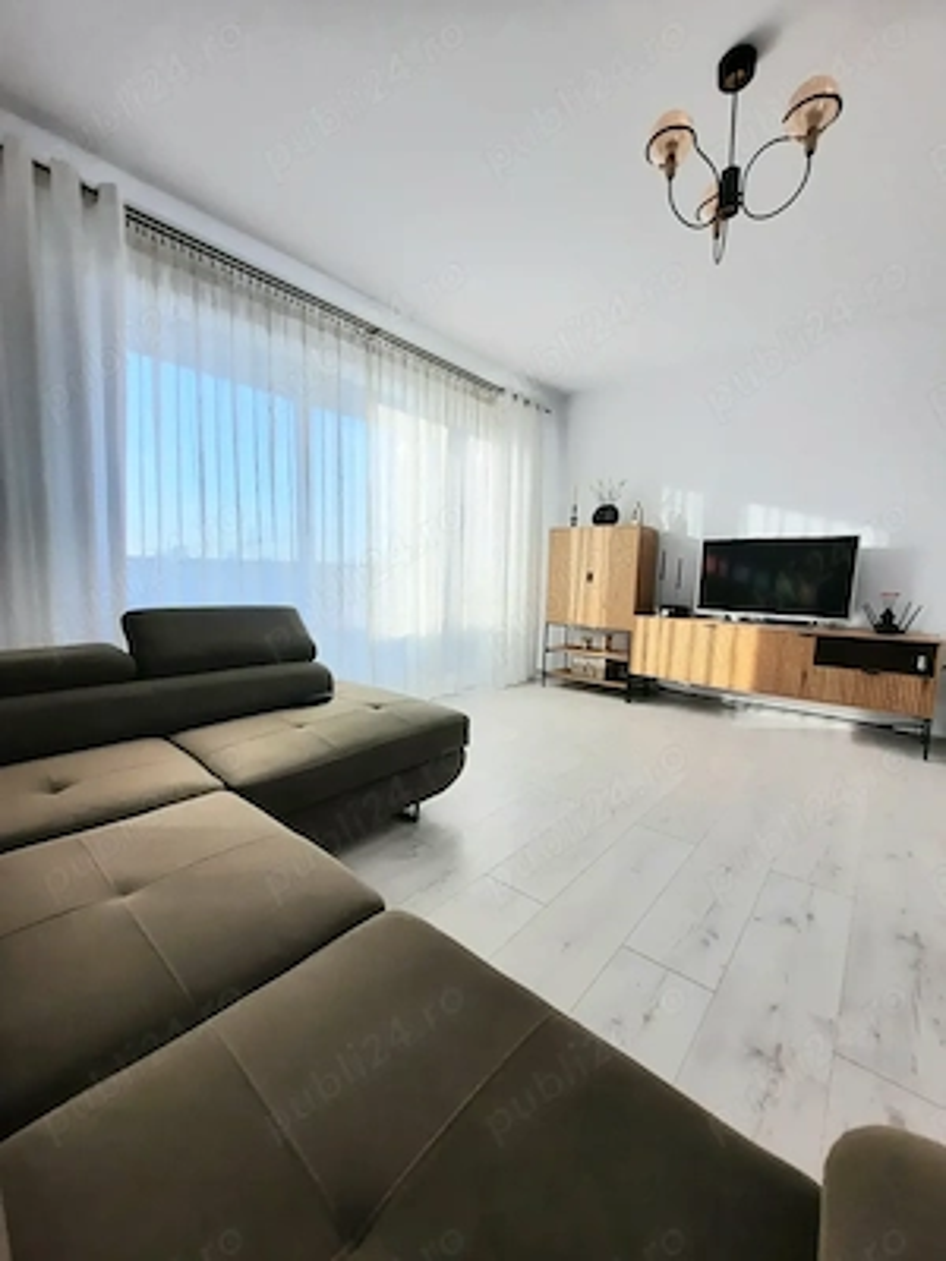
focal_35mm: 13
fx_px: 474
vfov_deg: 106.2
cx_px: 473
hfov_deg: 89.9
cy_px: 630
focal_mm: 1.74
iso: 40
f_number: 2.2
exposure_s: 1/139
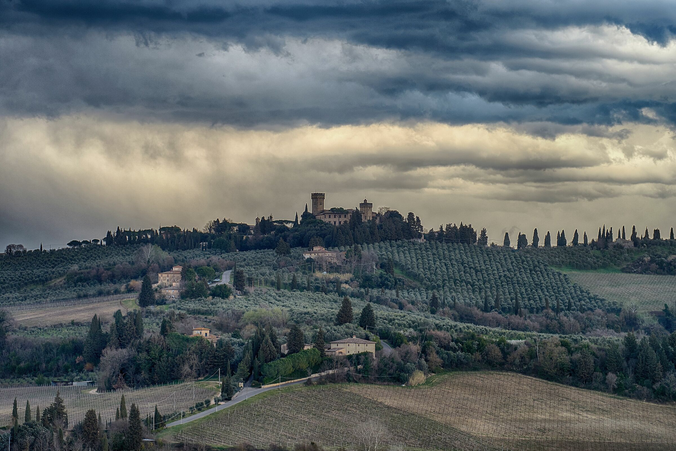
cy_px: 226
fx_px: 3211
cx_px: 338
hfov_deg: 12.0
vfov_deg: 8.0
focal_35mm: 171
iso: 125
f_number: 4
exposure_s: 1/50
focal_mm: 171
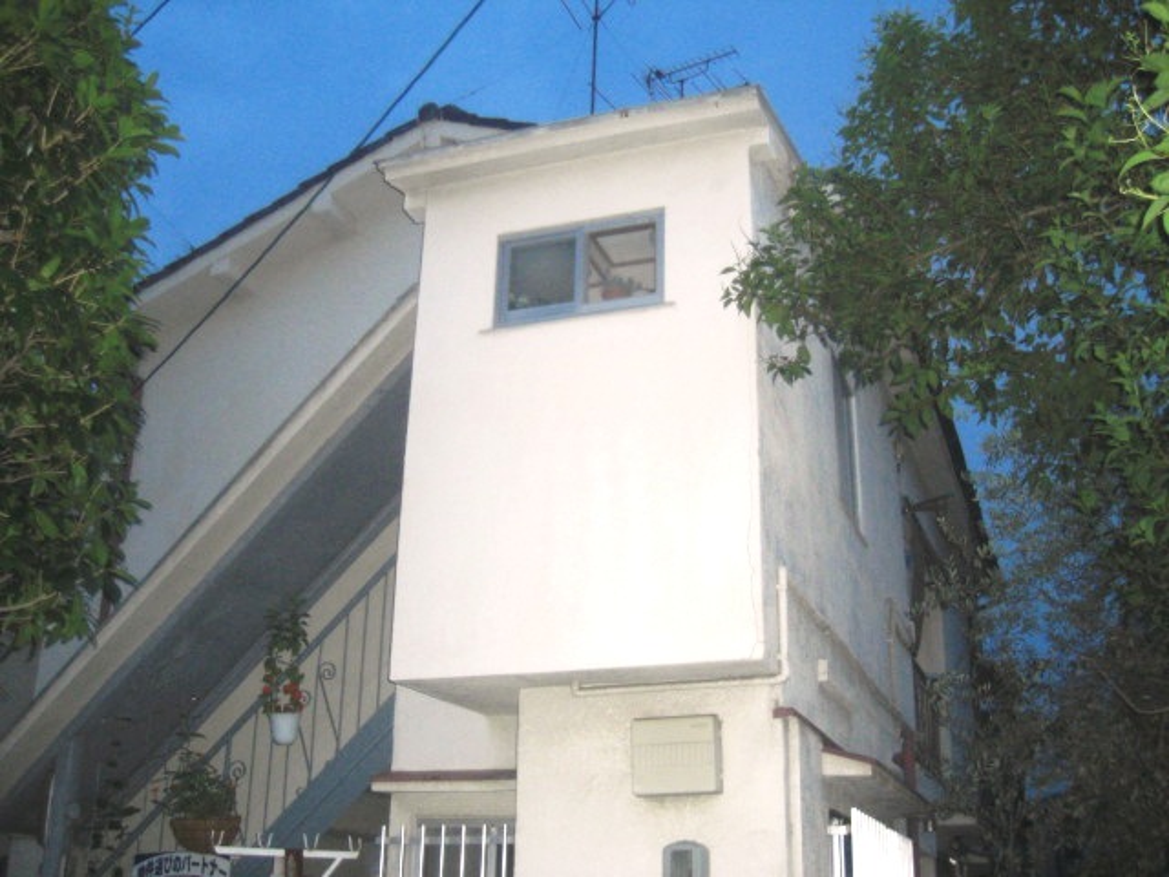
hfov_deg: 49.0
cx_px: 584
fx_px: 1283
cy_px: 438
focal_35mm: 38
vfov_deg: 37.7
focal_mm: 7.9
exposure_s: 1/60
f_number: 2.8
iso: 200
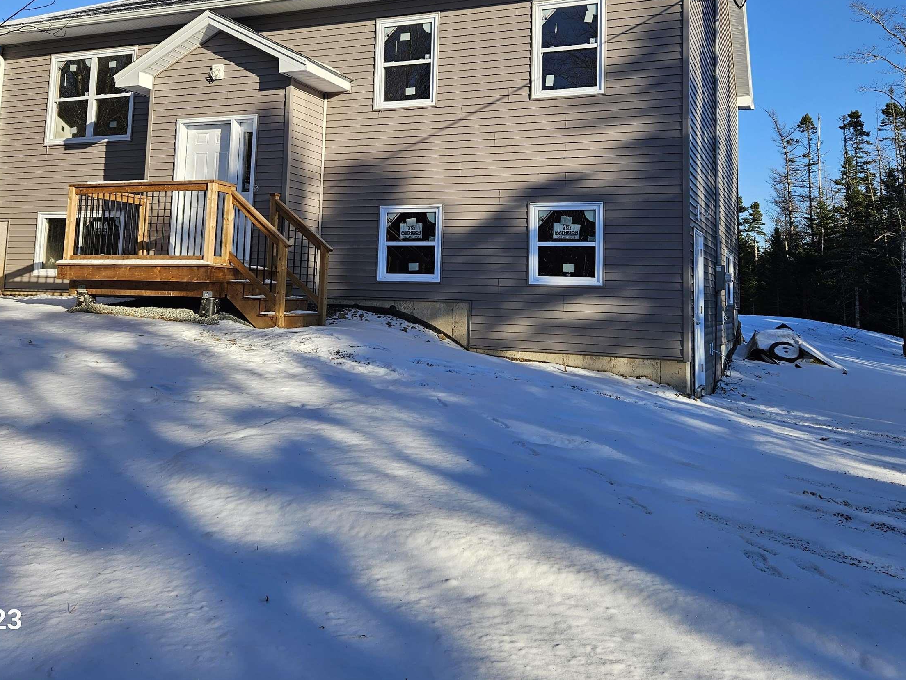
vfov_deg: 43.4
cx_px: 455
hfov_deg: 56.8
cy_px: 218
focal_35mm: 32
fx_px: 838
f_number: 1.8
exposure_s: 1/1202
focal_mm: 5.4
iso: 25
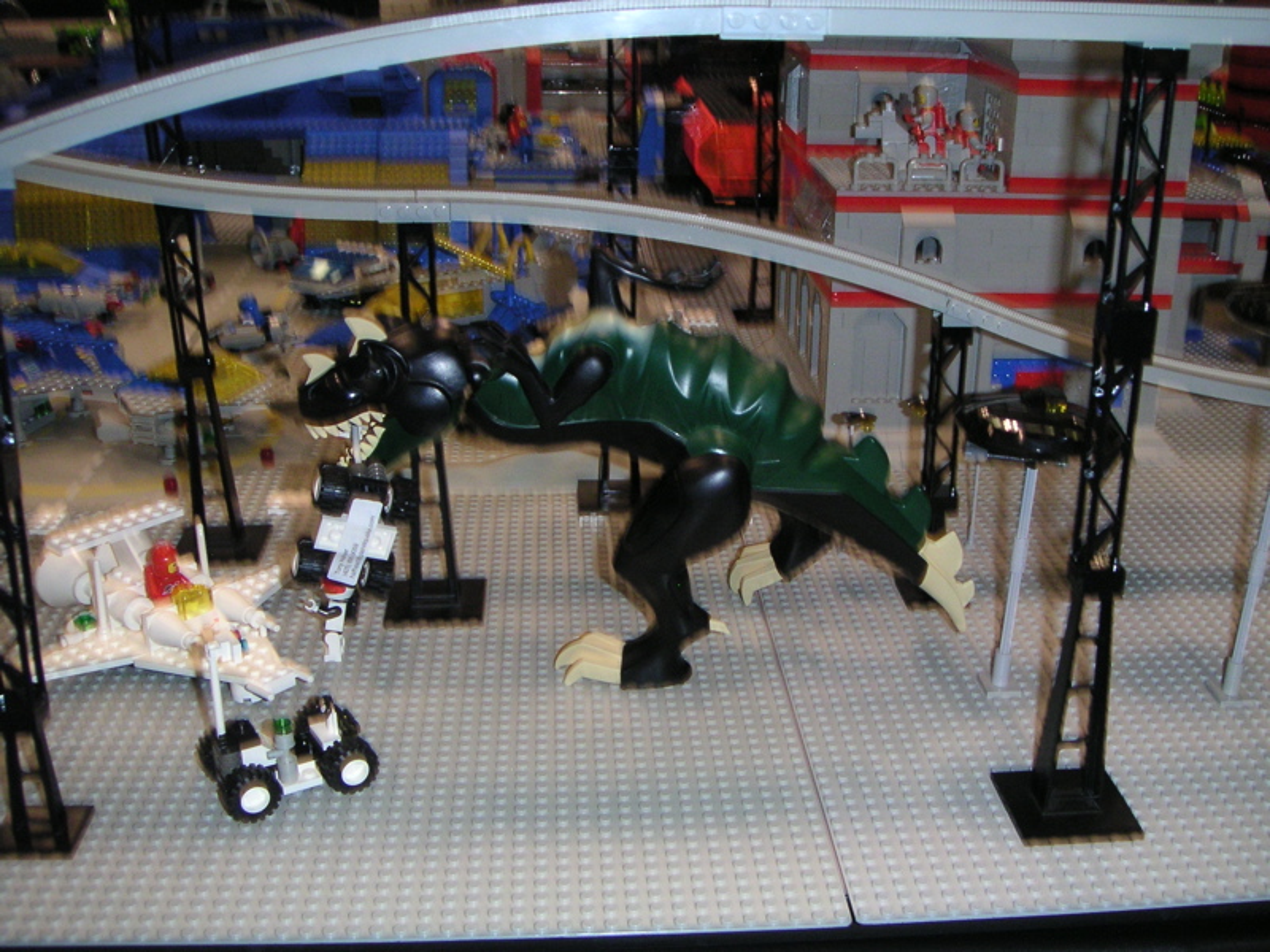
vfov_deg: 37.7
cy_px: 476
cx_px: 635
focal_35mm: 38
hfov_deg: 49.0
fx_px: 1394
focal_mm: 6
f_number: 2.8
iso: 160
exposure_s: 1/45
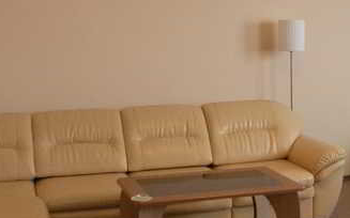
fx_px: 667
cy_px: 90
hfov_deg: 27.6
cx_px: 355
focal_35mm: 70
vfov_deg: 18.6
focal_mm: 4.7
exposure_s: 1/60
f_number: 2.8
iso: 349
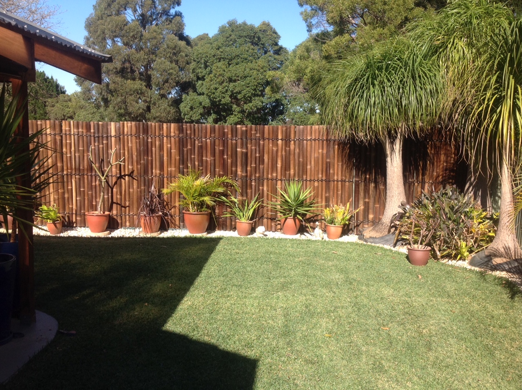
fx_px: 527
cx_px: 261
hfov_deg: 52.7
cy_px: 195
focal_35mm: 35
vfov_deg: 40.6
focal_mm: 4.28
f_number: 2.4
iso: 50
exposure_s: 1/775
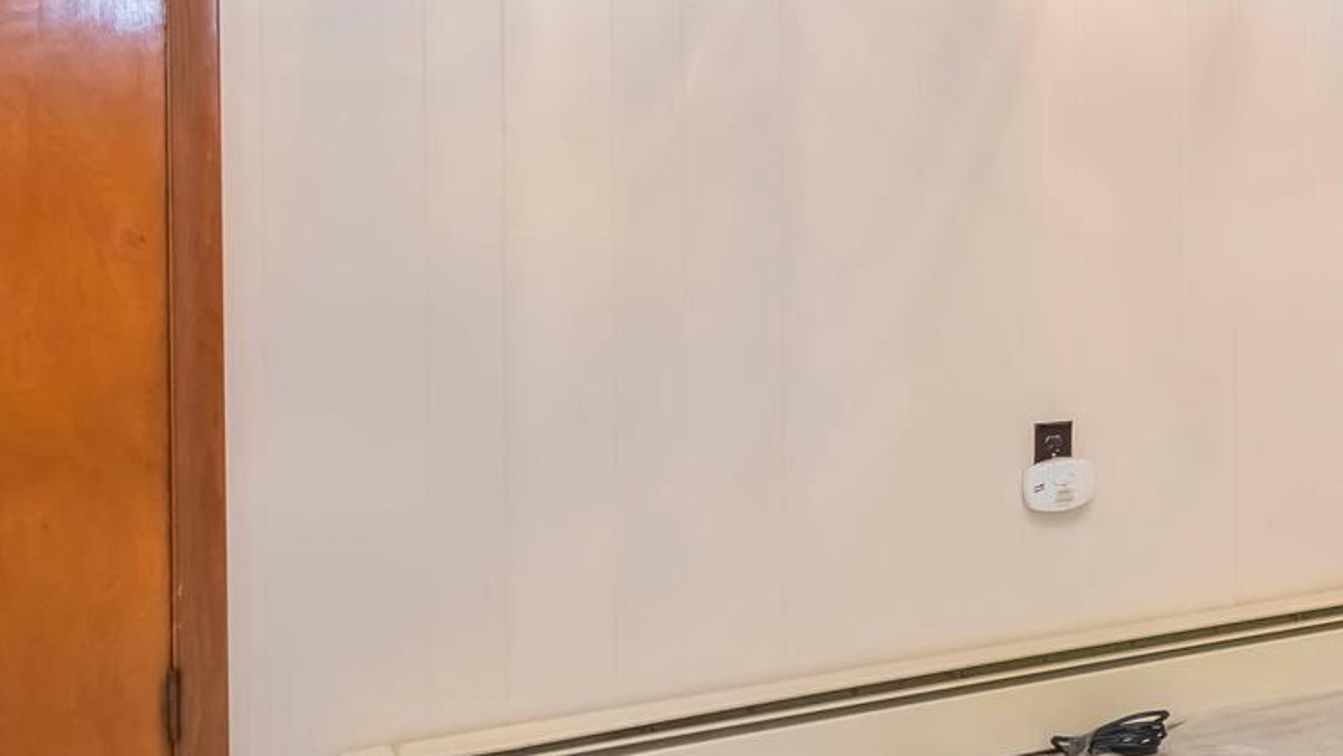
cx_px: 1402
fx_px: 1638
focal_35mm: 46
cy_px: 446
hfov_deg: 38.5
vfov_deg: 25.9
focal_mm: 11
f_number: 3.5
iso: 640
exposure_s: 1/30
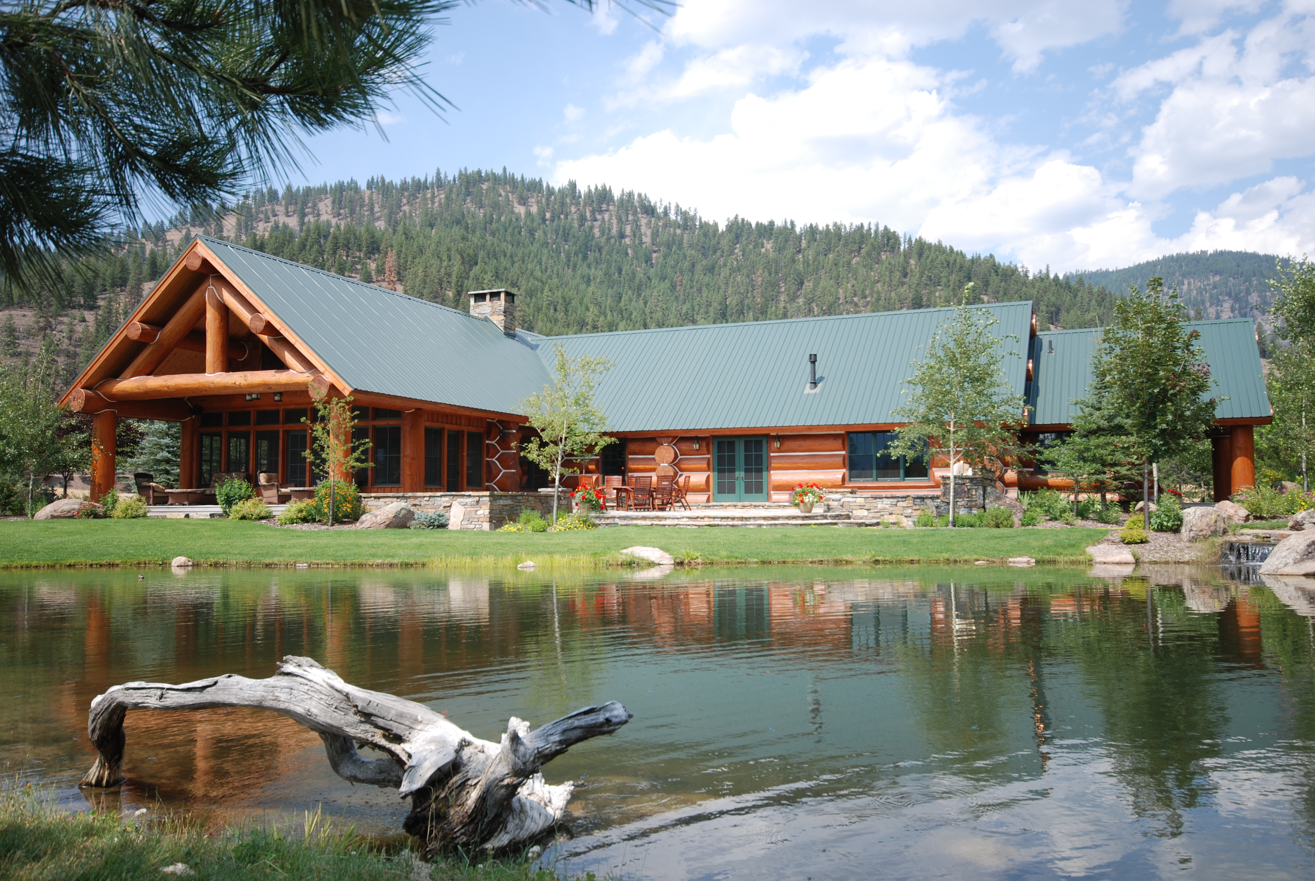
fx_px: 1097
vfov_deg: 43.7
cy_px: 440
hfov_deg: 61.9
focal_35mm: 30
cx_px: 658
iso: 100
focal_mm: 20
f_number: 6.3
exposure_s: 1/160
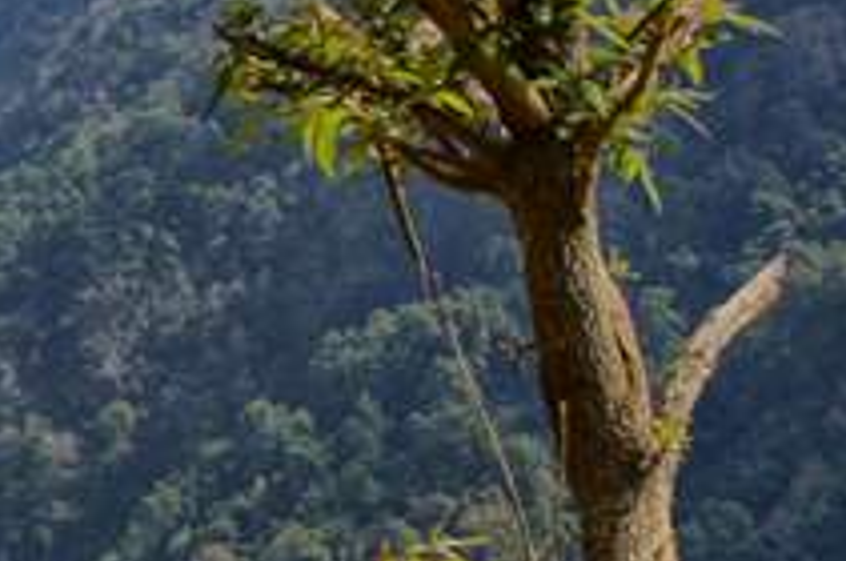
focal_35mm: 199
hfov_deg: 9.8
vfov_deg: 6.8
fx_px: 4667
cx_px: -654
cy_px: 697
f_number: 8
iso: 100
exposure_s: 1/100
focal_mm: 35
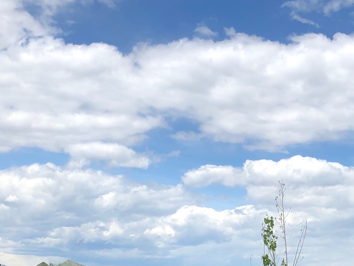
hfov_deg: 24.7
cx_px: 272
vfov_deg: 18.0
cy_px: 314
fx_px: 798
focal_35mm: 78
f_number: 1.8
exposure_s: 1/2825
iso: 25
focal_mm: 4
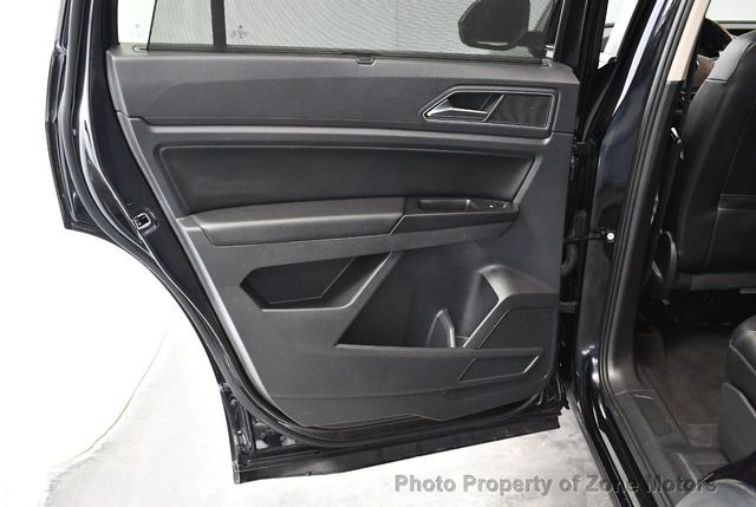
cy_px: 254
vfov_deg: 37.0
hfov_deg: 53.1
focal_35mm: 36
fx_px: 757
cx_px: 378
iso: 3200
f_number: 3.5
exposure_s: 1/60
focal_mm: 18
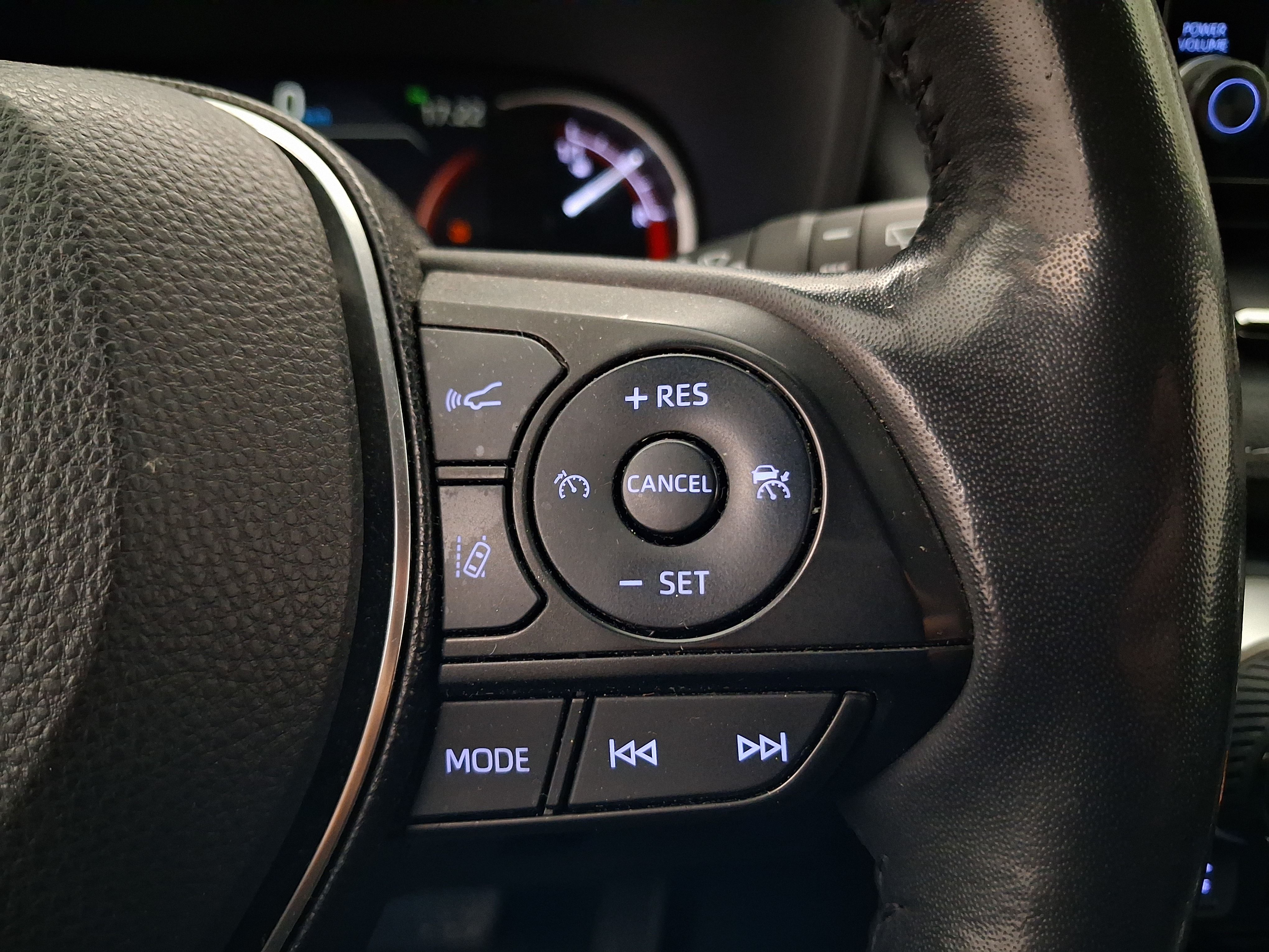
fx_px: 990
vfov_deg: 51.4
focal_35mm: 27
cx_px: 634
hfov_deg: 65.3
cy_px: 476
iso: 800
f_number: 1.8
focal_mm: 4
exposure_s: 1/25
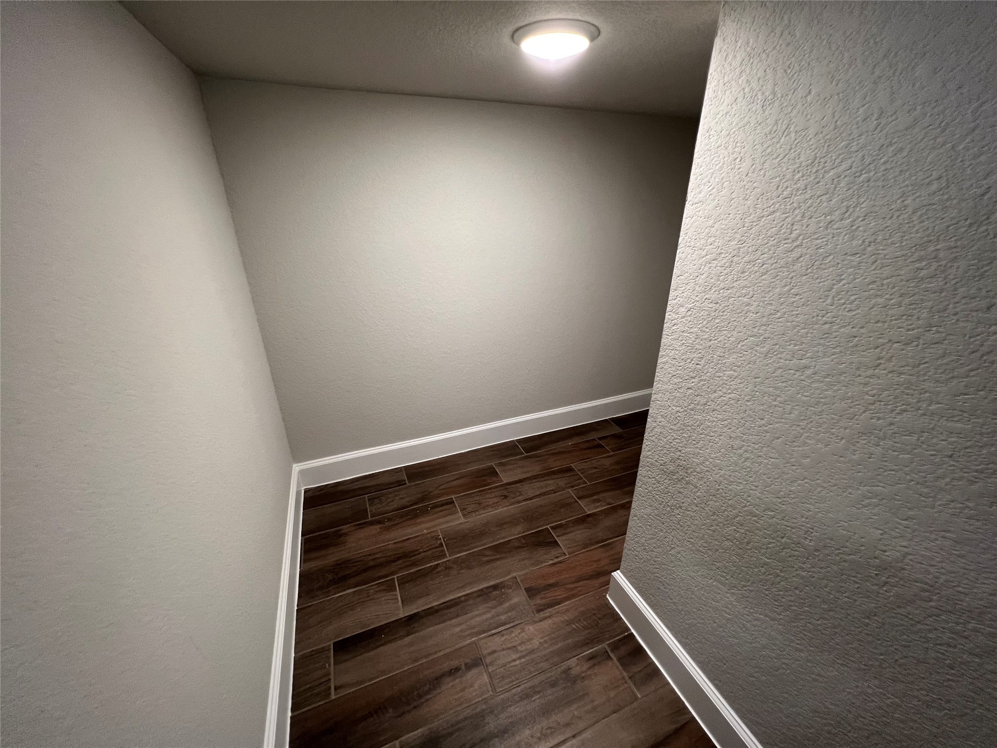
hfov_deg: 106.2
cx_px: 498
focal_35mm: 13
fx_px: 374
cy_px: 374
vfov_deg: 89.9
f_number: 1.8
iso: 200
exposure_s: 1/60
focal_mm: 1.57
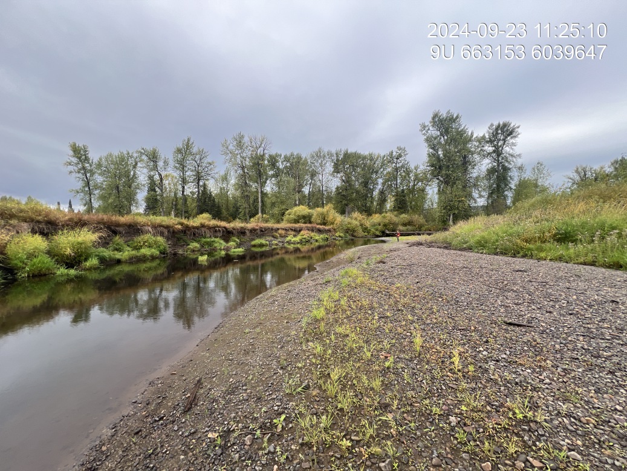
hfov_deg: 106.2
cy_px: 236
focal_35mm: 13
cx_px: 314
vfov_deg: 89.9
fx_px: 235
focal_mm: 1.57
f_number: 1.8
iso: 32
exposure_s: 1/327
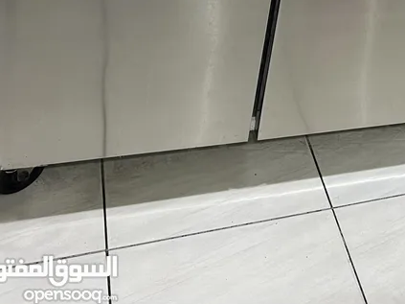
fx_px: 690
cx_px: 414
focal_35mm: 59
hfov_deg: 30.2
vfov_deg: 23.5
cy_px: -19
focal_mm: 5.7
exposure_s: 1/50
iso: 80
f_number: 1.5
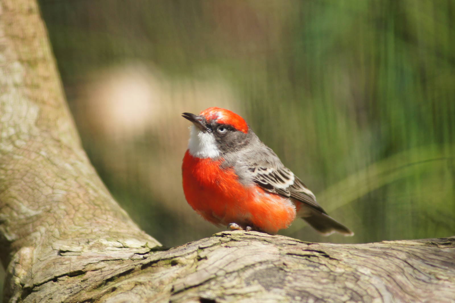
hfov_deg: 4.6
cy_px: 152
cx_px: 228
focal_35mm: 450
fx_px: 5684
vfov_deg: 3.1
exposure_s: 1/500
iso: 400
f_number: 5.6
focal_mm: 300
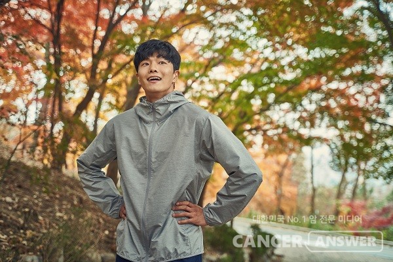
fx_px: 579
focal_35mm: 53
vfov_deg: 25.5
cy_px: 131
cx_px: 196
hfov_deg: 37.5
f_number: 2.8
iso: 640
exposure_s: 1/400
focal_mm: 53
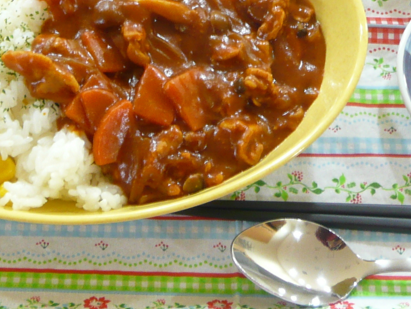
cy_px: 26
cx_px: 231
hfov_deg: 18.0
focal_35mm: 109
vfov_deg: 13.5
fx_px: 1295
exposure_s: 1/4
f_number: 3.9
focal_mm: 6.5
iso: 200
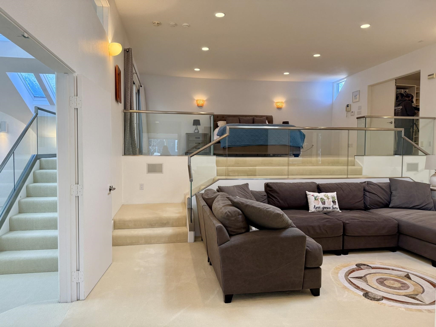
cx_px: 218
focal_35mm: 24
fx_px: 302
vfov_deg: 56.8
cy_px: 164
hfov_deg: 71.6
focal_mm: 6.76
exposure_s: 1/224
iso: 160
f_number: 1.78
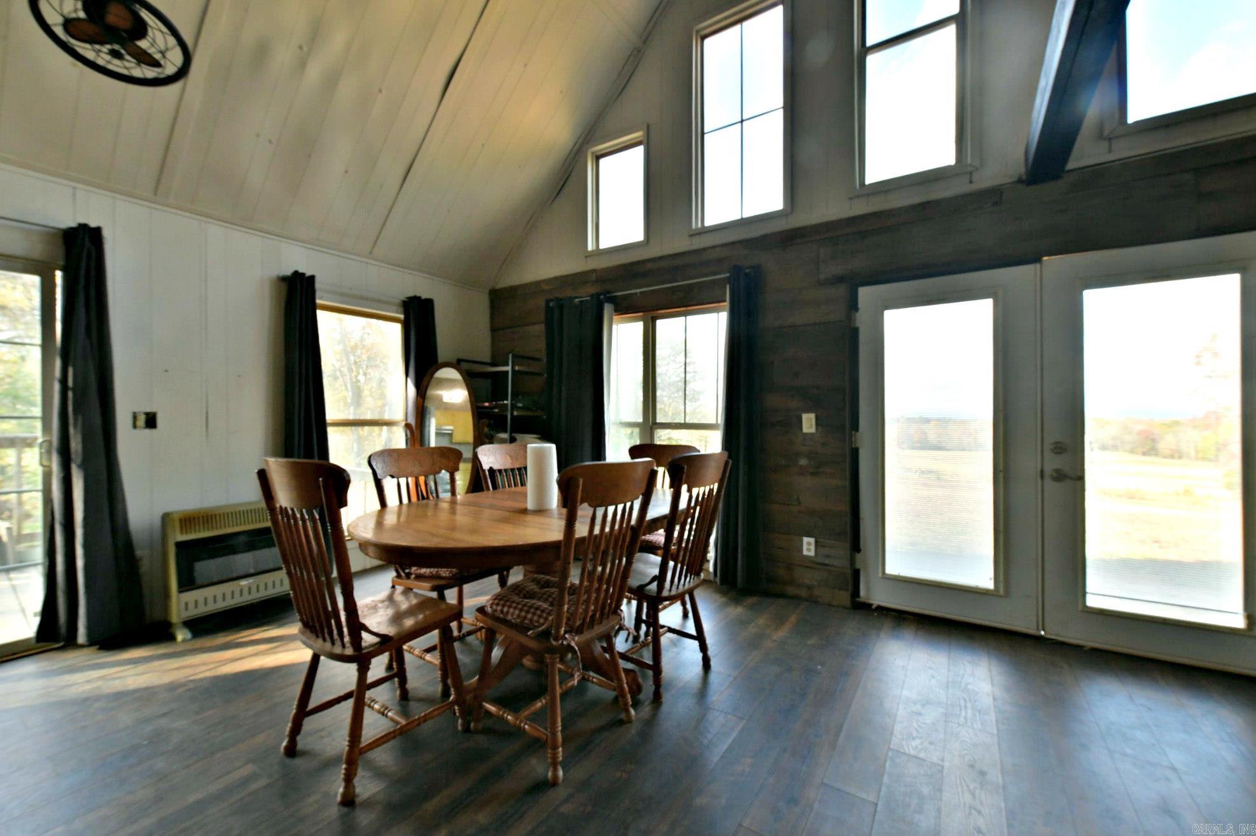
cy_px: 418
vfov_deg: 81.2
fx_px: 488
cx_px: 628
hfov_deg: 104.3
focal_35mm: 14
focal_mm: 14
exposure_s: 1/320
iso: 2500
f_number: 10
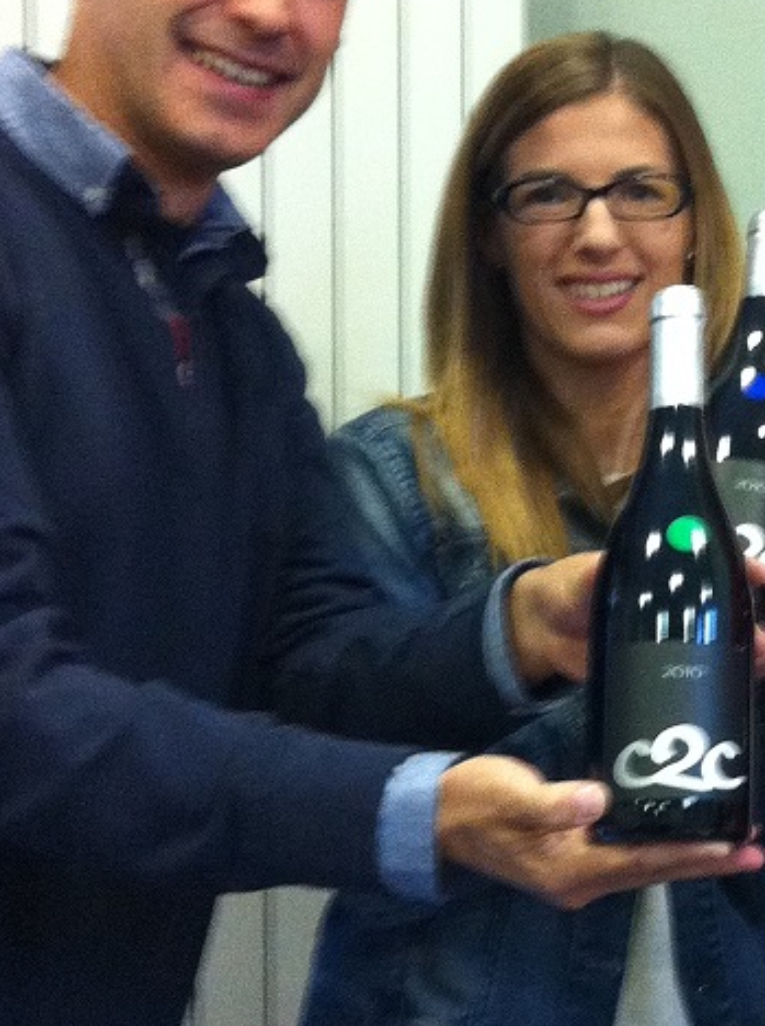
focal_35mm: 97
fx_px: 2869
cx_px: 949
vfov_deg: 20.2
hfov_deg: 14.6
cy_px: 373
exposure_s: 1/15
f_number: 2.8
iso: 320
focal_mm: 3.85
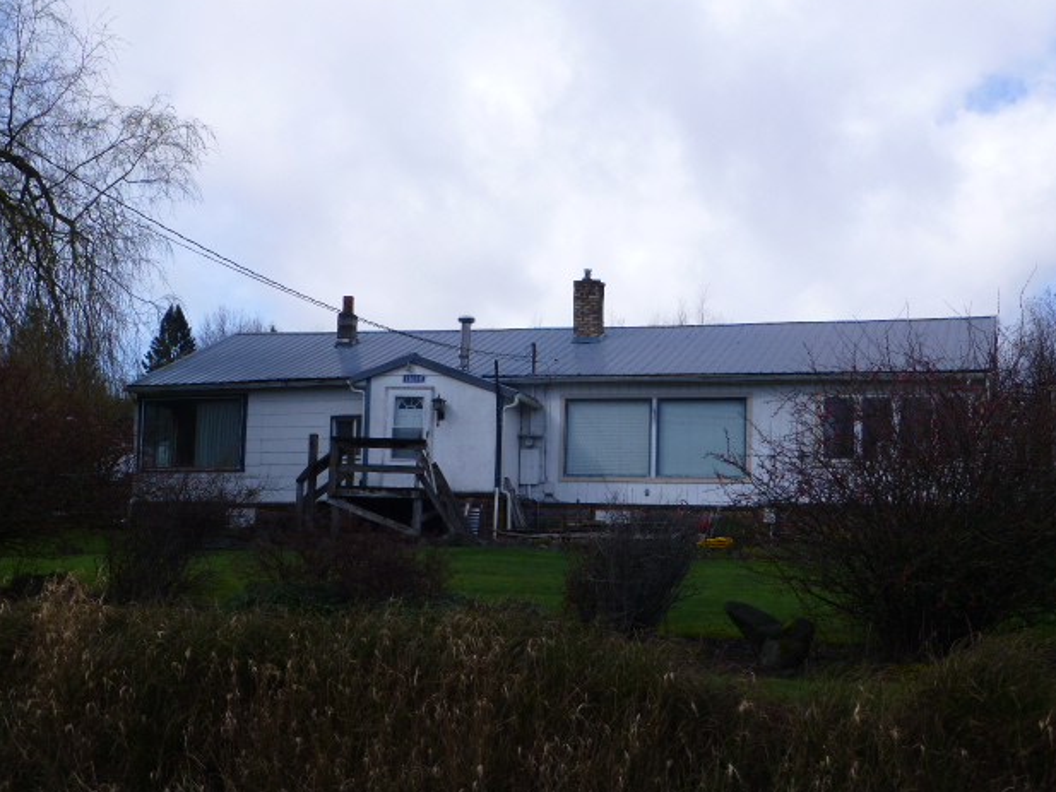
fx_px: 1709
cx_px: 534
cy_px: 392
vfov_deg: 26.1
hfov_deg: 34.3
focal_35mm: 56
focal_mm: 9.7
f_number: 4.6
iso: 100
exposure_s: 1/500
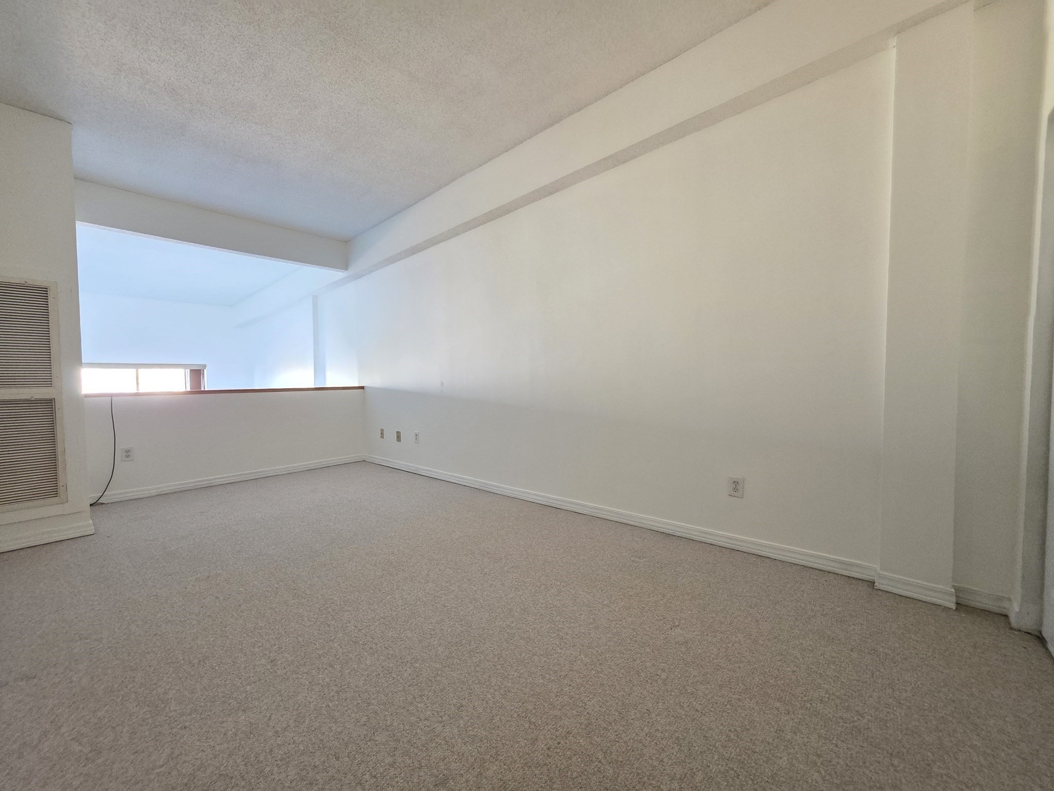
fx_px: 396
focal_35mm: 13
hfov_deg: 106.2
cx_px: 527
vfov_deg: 89.9
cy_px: 396
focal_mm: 2.2
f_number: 1.9
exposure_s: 1/60
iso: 1000
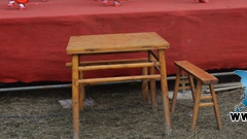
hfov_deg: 29.2
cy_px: -22
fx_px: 472
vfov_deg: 16.2
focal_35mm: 72
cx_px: 165
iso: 180
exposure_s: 1/250
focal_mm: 22
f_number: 8
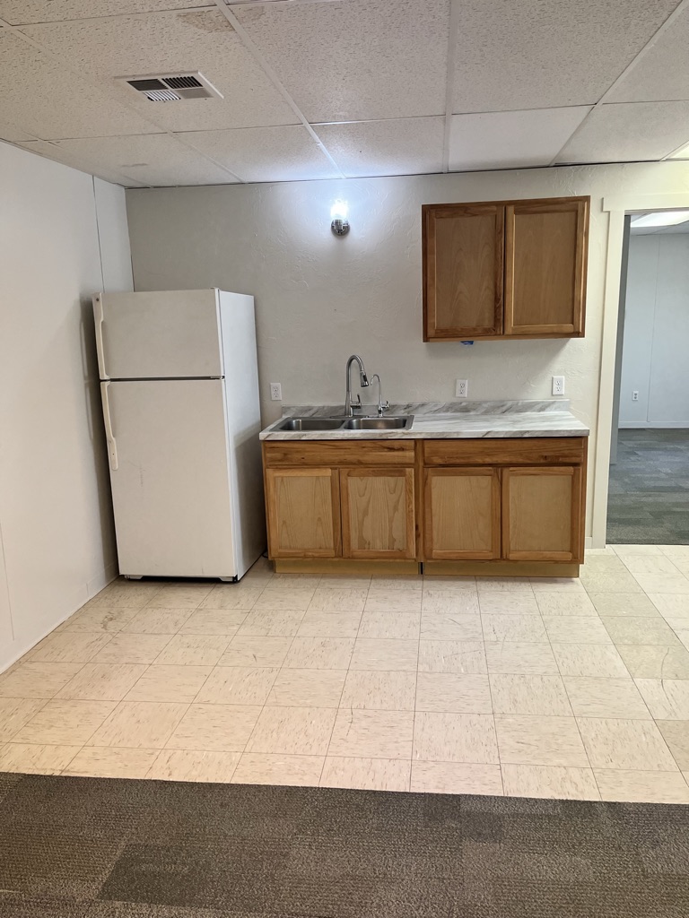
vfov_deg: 67.3
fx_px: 690
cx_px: 344
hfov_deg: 53.1
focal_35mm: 26
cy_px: 459
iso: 125
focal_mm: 5.1
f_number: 1.6
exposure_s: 1/120
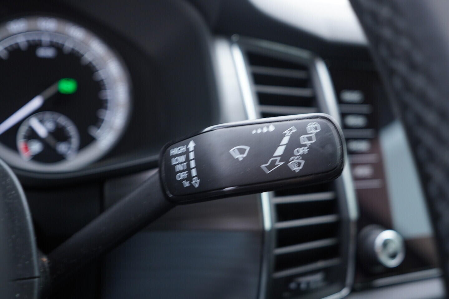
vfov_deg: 36.9
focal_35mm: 36
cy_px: 150
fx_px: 449
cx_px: 224
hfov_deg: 53.1
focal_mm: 24
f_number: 2.8
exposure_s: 1/40
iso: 400
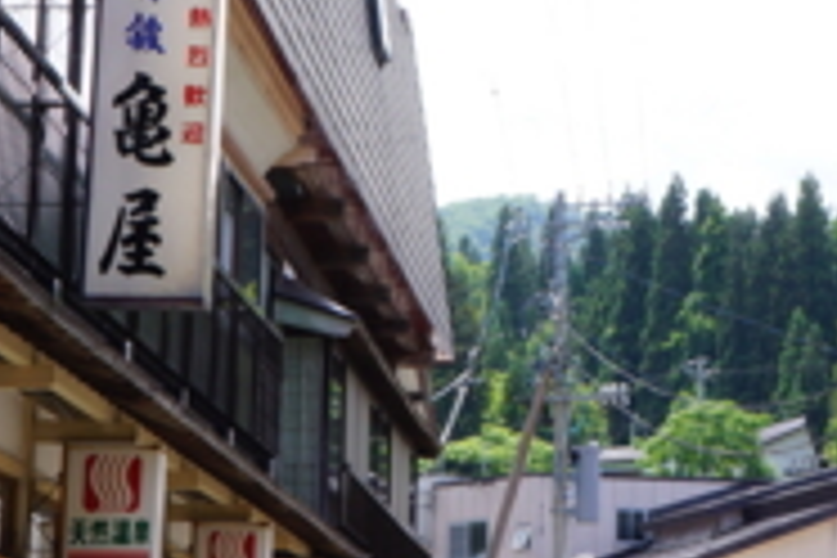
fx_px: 2999
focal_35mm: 129
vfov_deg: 10.5
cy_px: -47
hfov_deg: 15.8
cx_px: 688
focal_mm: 20
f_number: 9
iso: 100
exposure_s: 1/100
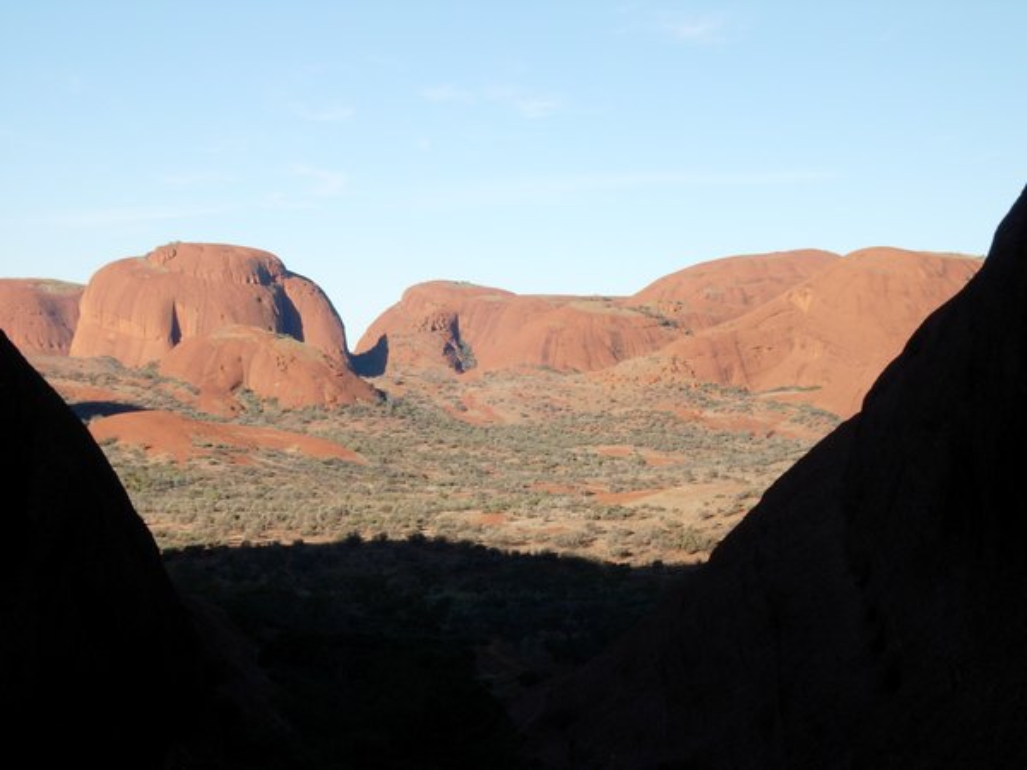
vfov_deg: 18.0
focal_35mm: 82
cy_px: 385
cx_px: 514
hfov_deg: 23.8
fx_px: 2433
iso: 79
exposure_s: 1/222
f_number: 6.8
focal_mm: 17
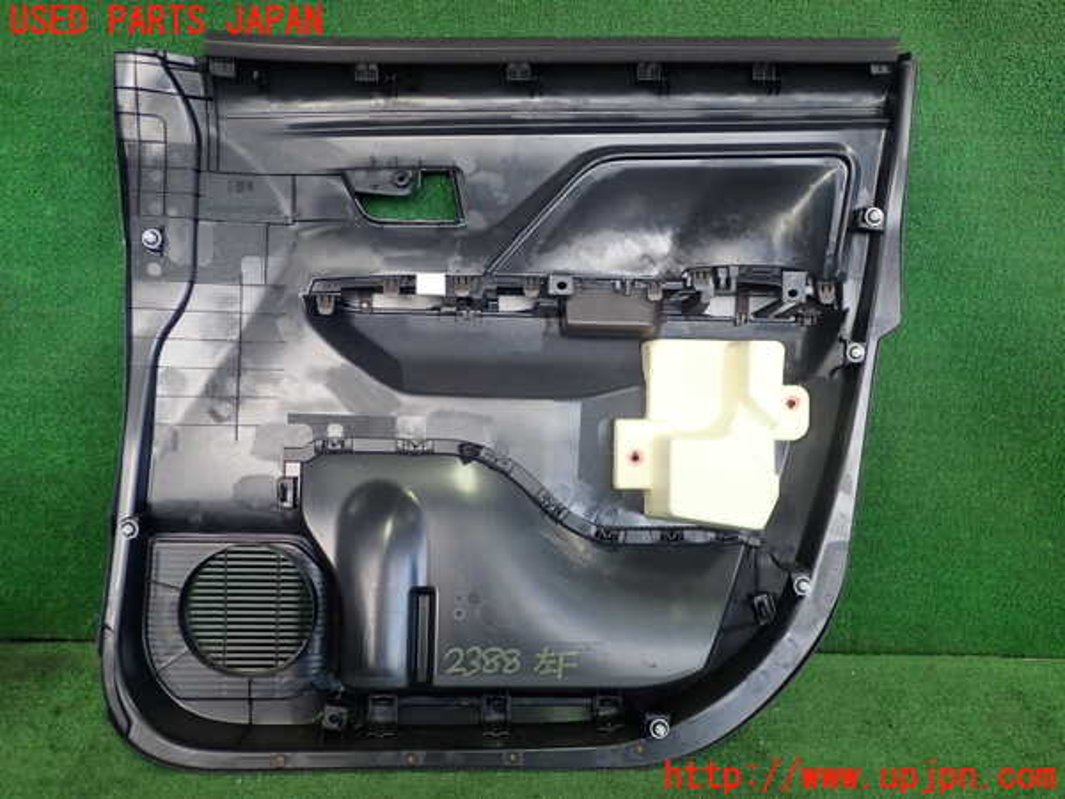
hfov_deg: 56.8
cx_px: 532
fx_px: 985
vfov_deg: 44.2
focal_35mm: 32
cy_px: 400
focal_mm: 5.87
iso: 200
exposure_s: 1/40
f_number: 2.4
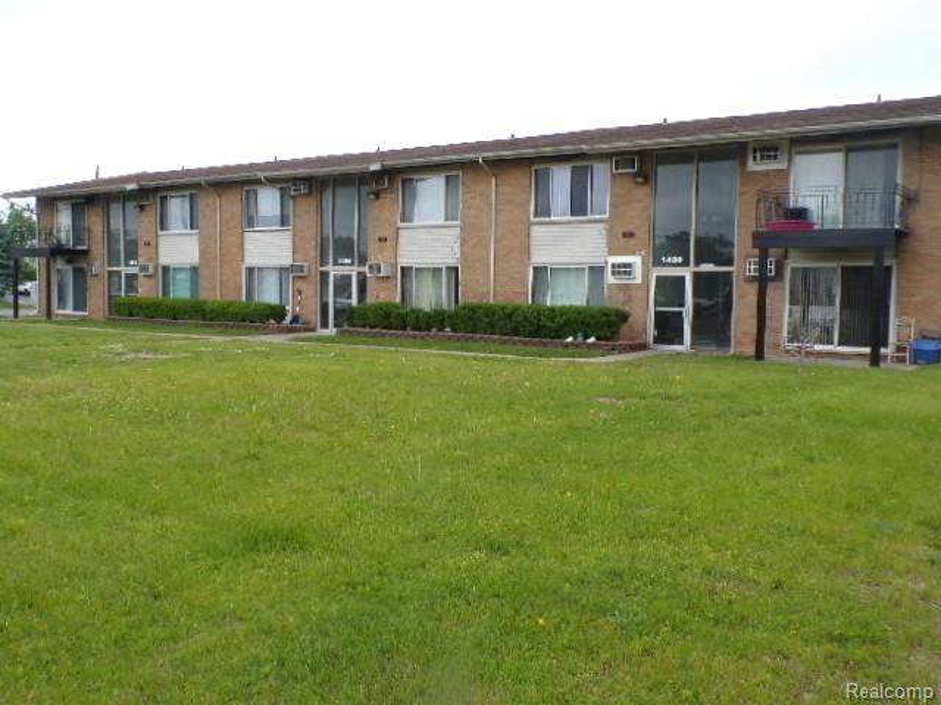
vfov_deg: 44.2
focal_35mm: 32
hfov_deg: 56.8
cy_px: 352
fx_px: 870
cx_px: 470
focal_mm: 5.8
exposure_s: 1/125
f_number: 4.8
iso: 100
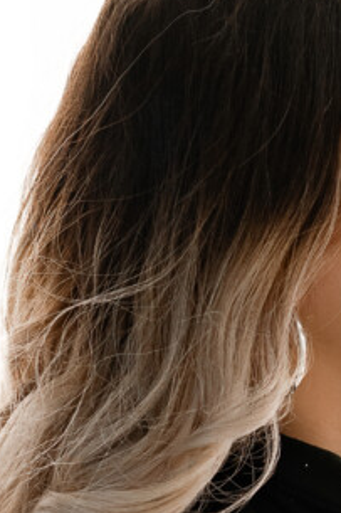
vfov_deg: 6.5
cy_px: 542
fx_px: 4480
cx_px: 756
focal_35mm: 315
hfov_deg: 4.3
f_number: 2.2
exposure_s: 1/200
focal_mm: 50
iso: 200
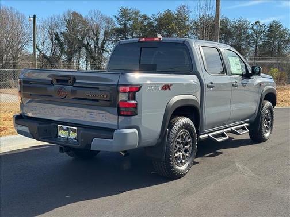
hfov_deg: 39.7
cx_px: 145
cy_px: 108
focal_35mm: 48
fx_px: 402
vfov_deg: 30.3
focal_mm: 6.76
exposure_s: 1/1637
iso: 64
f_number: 1.78
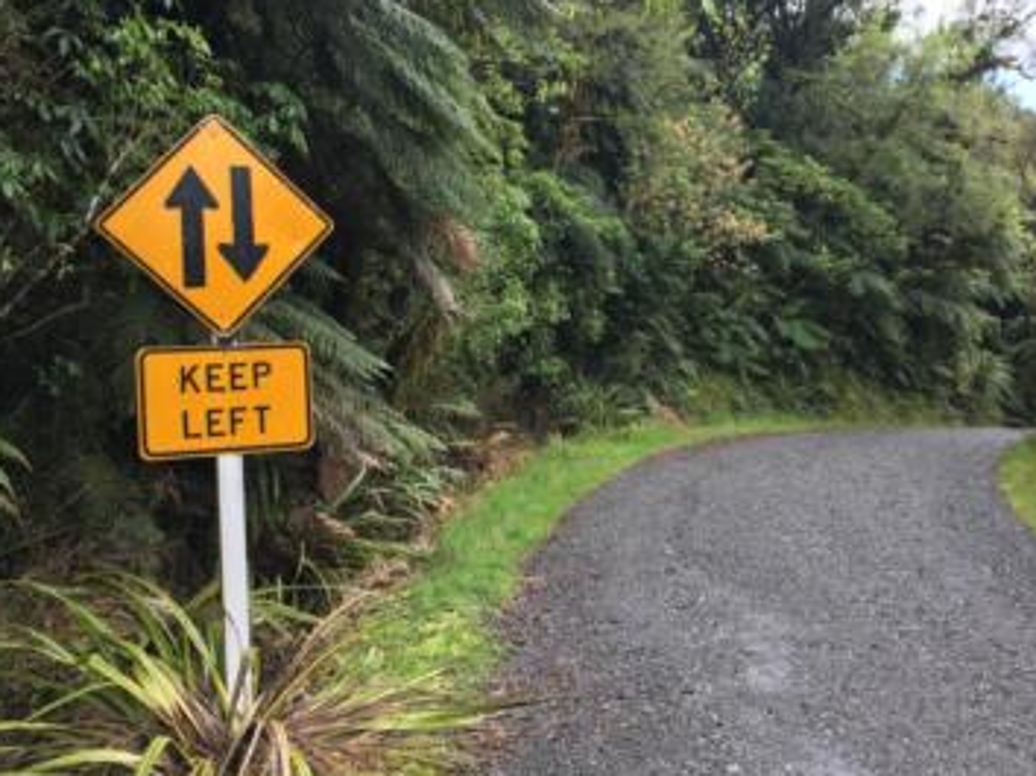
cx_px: 623
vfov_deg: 35.1
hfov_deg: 45.5
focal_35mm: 41
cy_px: 350
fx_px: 1226
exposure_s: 1/140
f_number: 2.2
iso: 25
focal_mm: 4.15
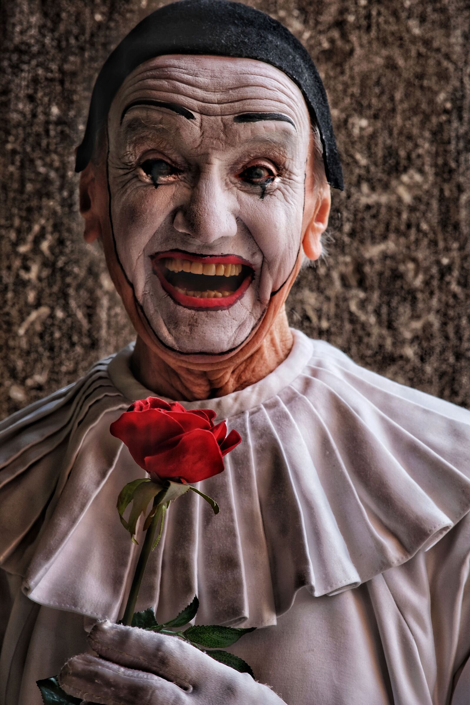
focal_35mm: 128
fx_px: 2506
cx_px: 235
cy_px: 352
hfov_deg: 10.7
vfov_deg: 16.0
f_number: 5.6
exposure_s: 1/210
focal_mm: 85
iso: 400
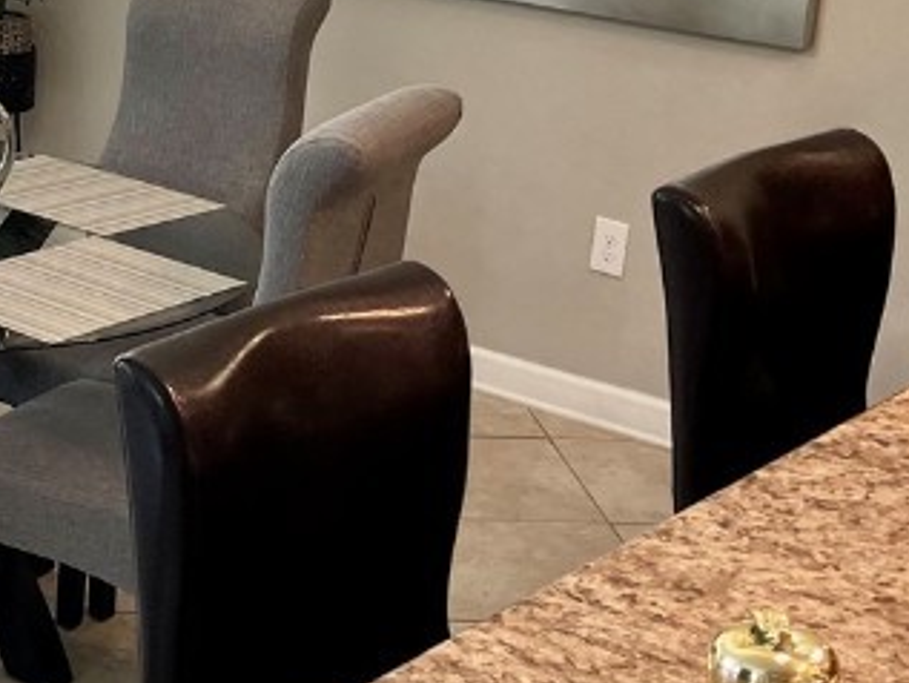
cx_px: -80
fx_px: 2207
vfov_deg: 17.5
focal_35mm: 84
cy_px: 166
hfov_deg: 22.1
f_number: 1.6
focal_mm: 5.1
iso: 80
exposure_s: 1/120
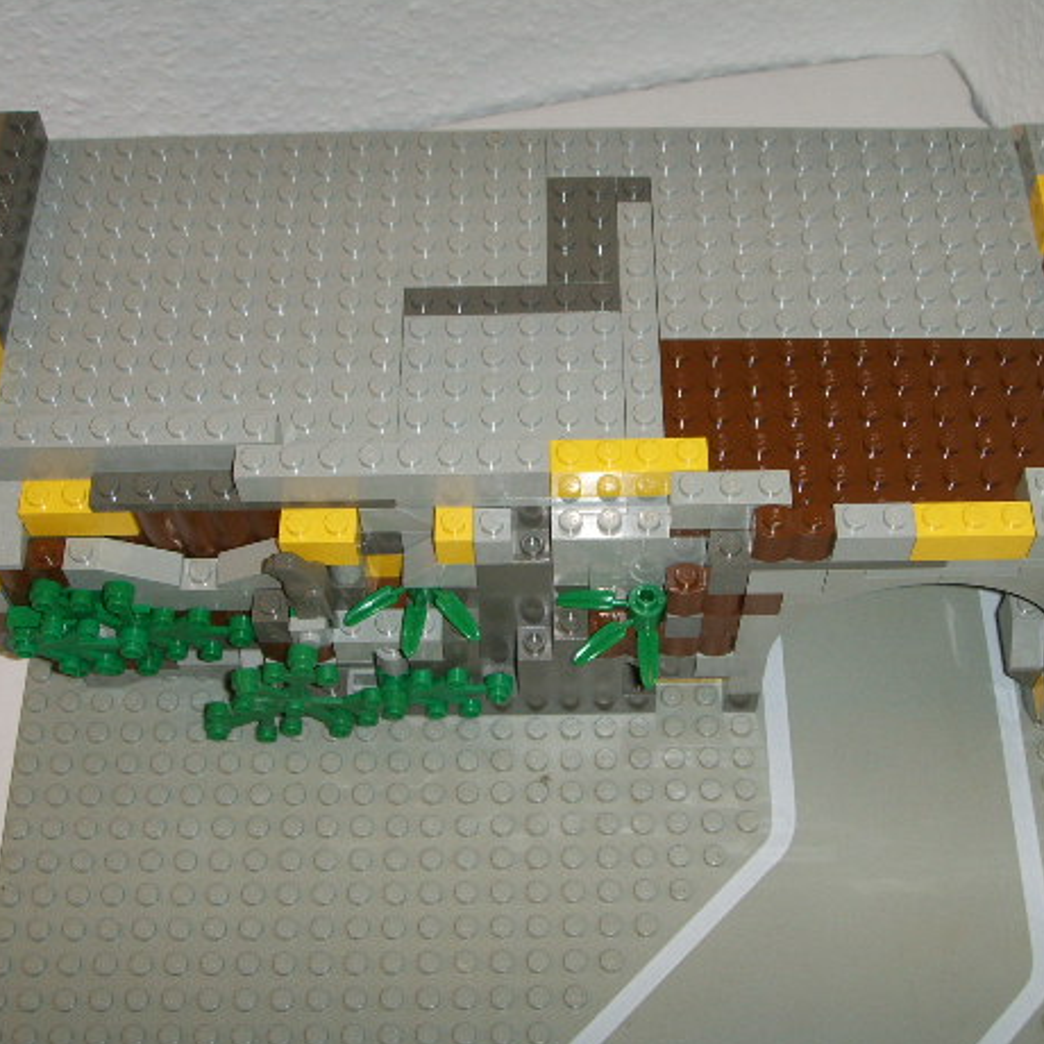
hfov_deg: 35.3
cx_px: 558
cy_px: 531
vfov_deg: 35.4
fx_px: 1638
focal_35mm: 48
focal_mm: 6.6
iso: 100
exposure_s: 1/45
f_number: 3.5
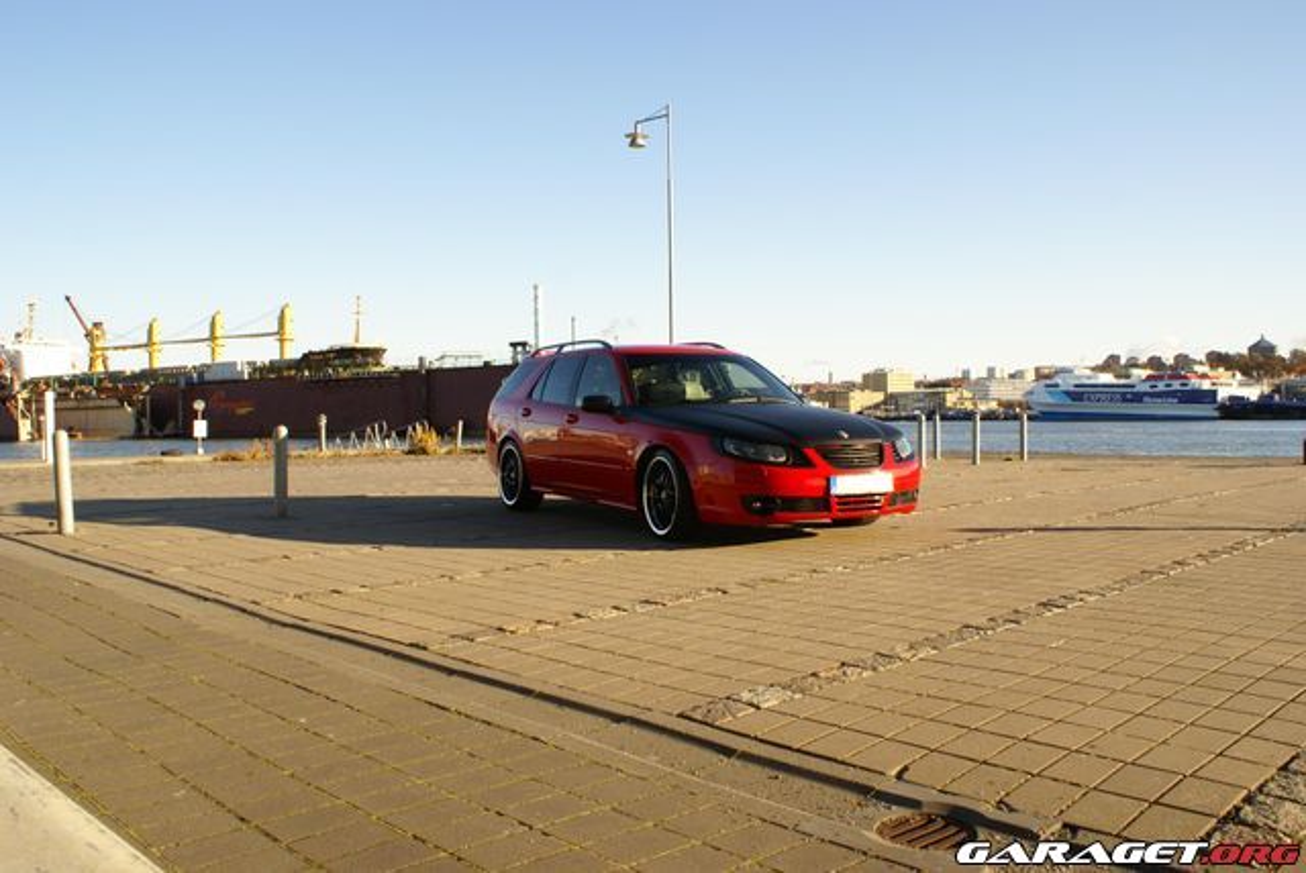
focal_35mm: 30
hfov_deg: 61.9
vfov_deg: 43.7
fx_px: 1089
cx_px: 653
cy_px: 436
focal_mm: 20
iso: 100
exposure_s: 1/80
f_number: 10
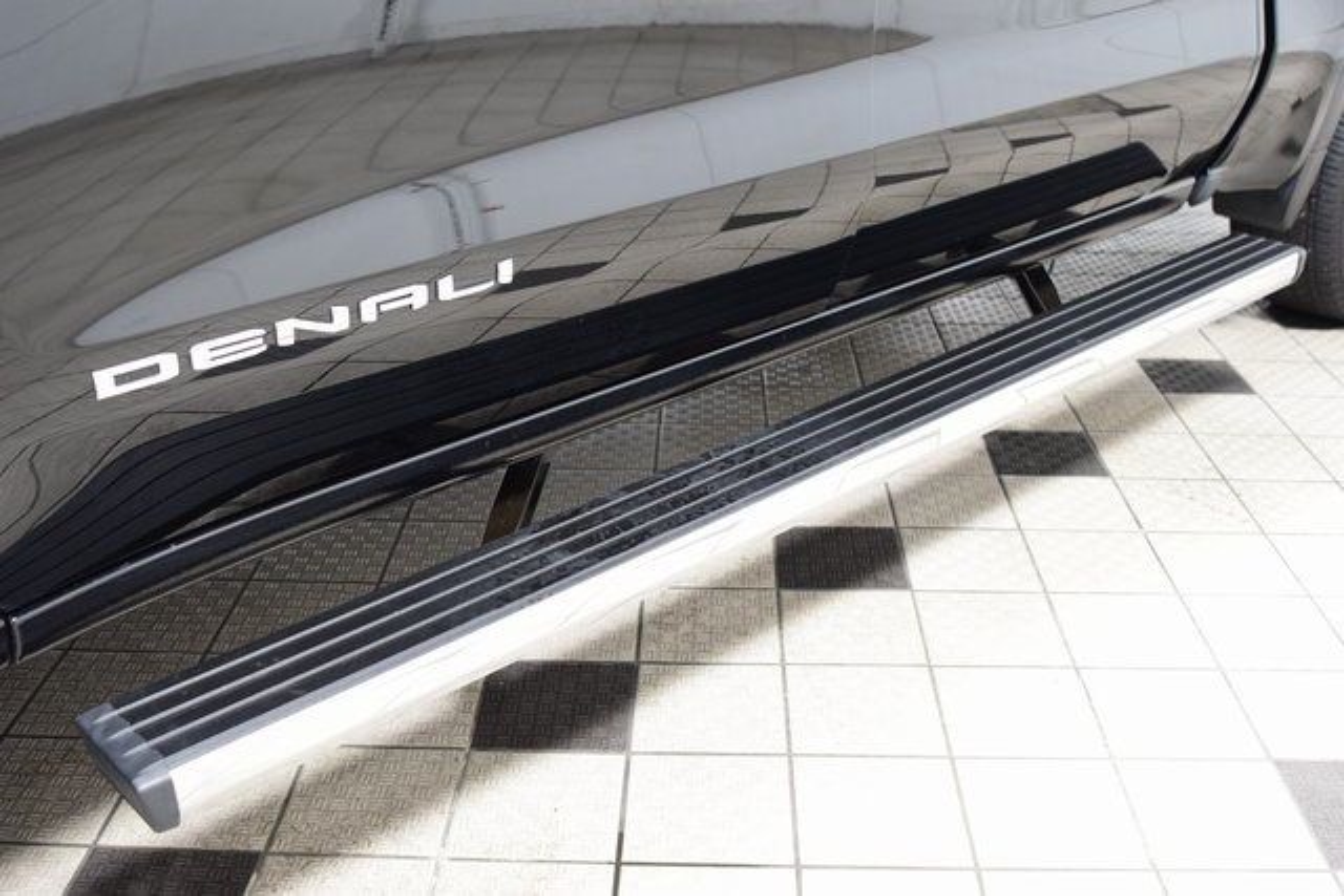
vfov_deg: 36.9
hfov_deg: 53.1
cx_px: 672
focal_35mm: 36
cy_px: 448
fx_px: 1344
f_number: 2.8
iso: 1600
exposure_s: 1/25
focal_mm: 24
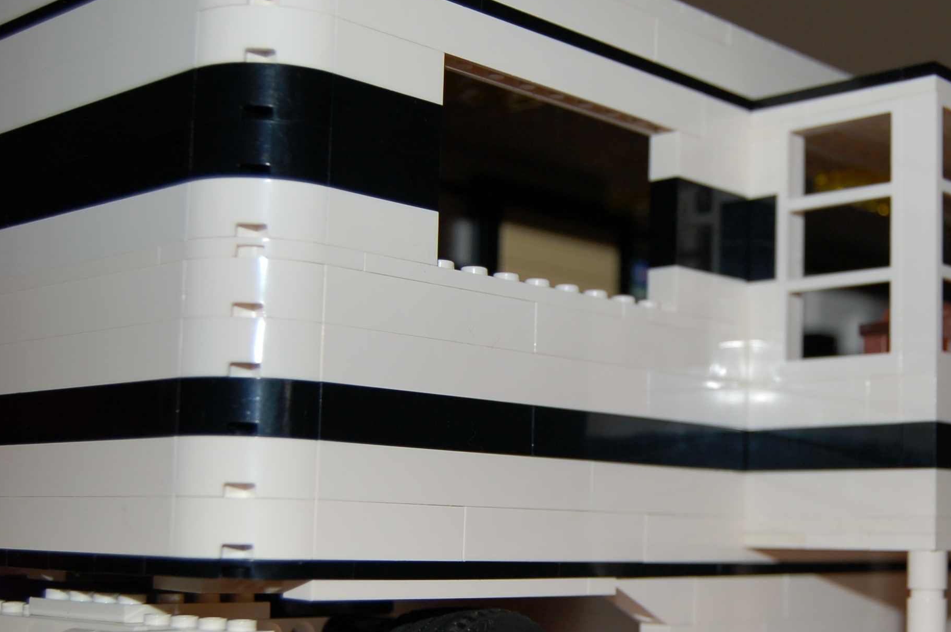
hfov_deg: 34.3
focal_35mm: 57
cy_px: 388
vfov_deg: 23.8
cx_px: 730
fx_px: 1500
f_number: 3.8
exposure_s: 1/60
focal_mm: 23
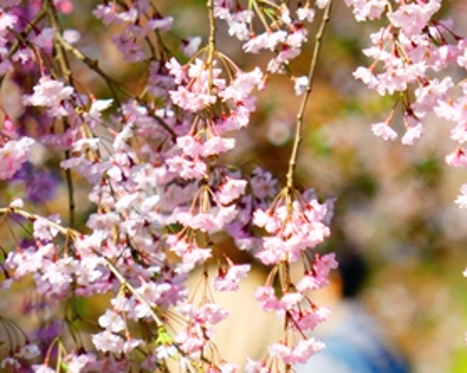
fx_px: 13425
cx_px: 601
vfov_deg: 1.6
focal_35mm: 972
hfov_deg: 2.0
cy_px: 107
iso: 125
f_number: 6.3
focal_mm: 240
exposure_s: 1/400
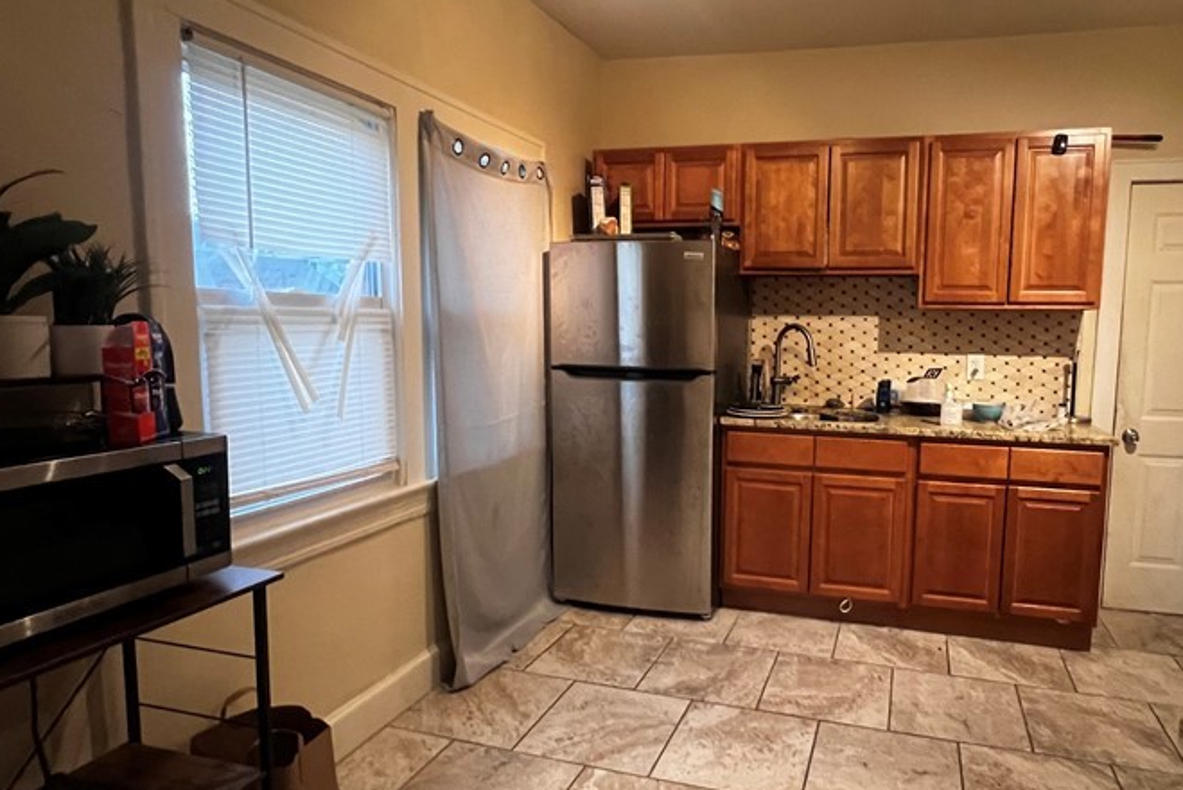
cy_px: 400
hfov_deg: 79.9
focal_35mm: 21
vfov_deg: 59.5
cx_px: 727
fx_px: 690
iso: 800
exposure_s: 1/60
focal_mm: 1.57
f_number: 1.8
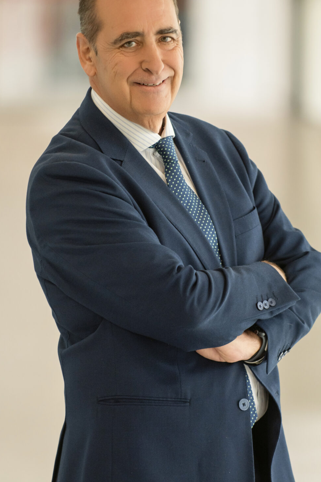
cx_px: 174
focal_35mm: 349
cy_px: 209
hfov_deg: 3.9
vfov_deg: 5.9
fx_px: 4668
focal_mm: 200
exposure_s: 1/125
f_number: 2.8
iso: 400
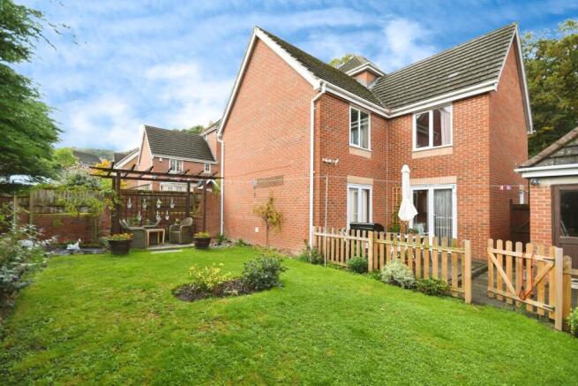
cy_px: 193
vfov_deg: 77.4
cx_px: 289
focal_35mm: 15
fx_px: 241
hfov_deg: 100.4
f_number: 8
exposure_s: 1/320
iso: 400
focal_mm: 10
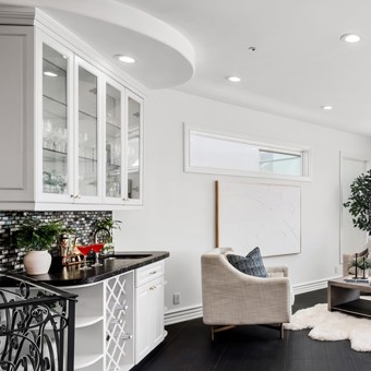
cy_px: 216
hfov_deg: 47.0
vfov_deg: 50.9
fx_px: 388
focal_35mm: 32
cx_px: 321
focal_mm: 20
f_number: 9
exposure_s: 1/80
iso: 800
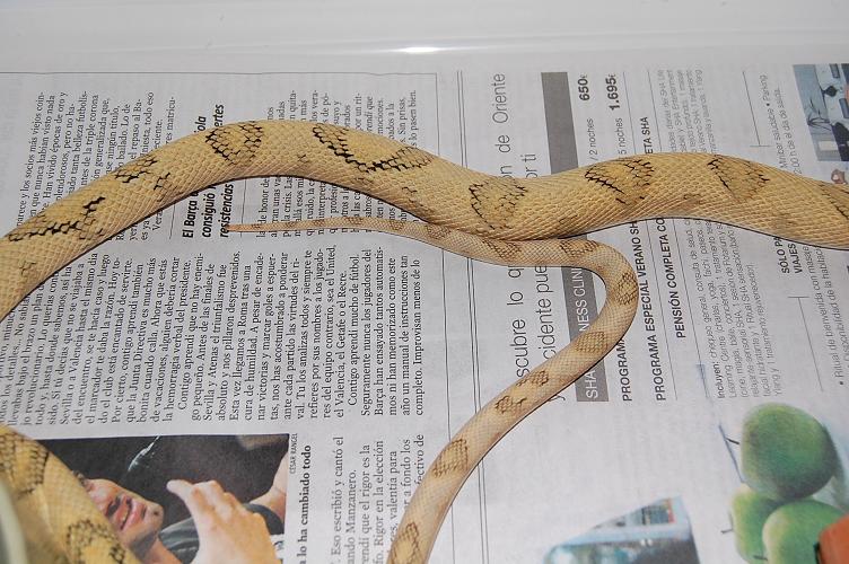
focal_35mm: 45
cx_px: 424
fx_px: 1060
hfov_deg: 43.6
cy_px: 282
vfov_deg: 29.8
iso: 400
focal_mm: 30
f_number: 5.6
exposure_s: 1/250
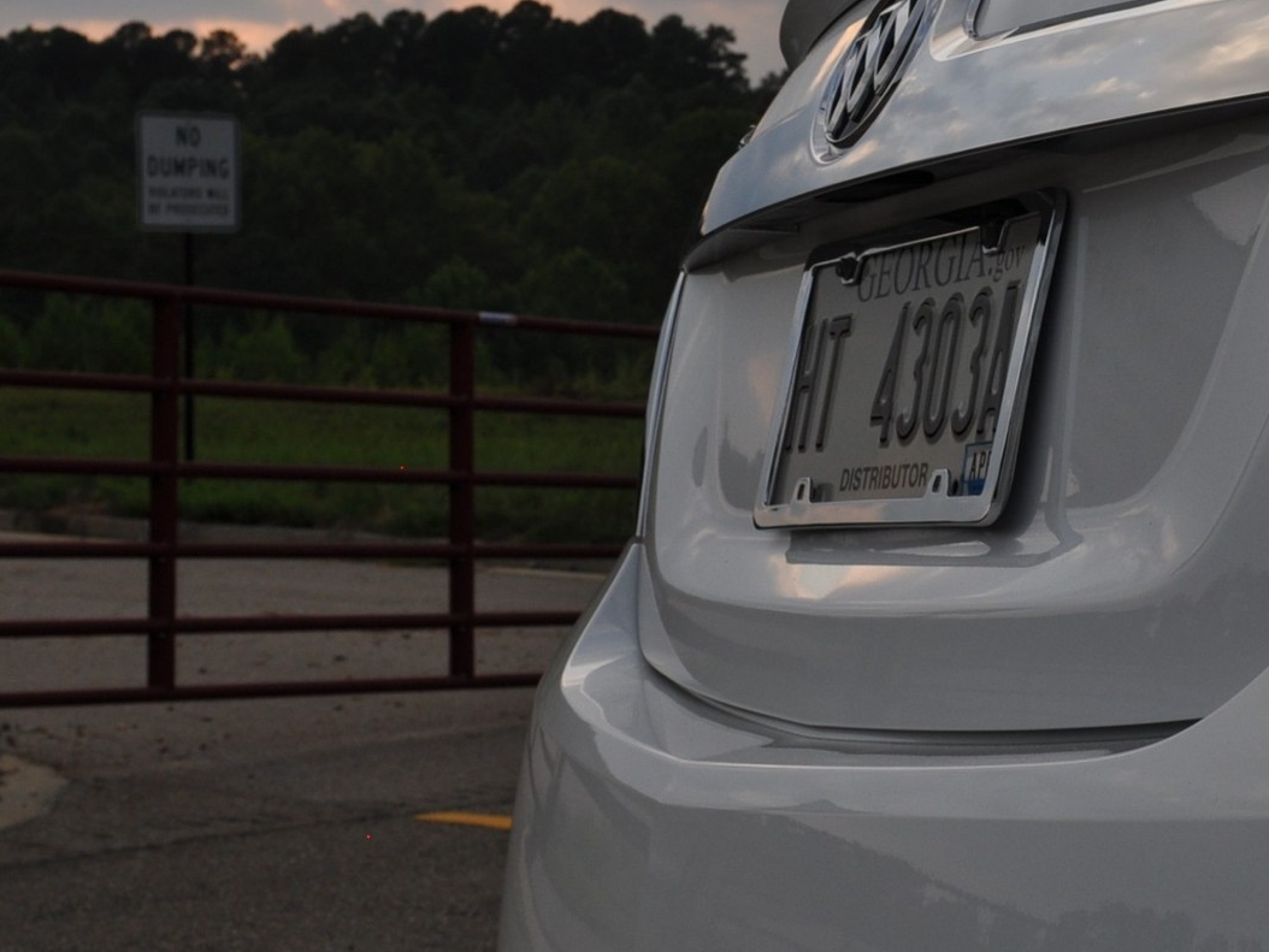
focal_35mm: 82
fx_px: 3007
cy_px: 184
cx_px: 981
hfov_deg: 23.5
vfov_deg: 17.8
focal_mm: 24
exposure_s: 1/250
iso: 200
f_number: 8
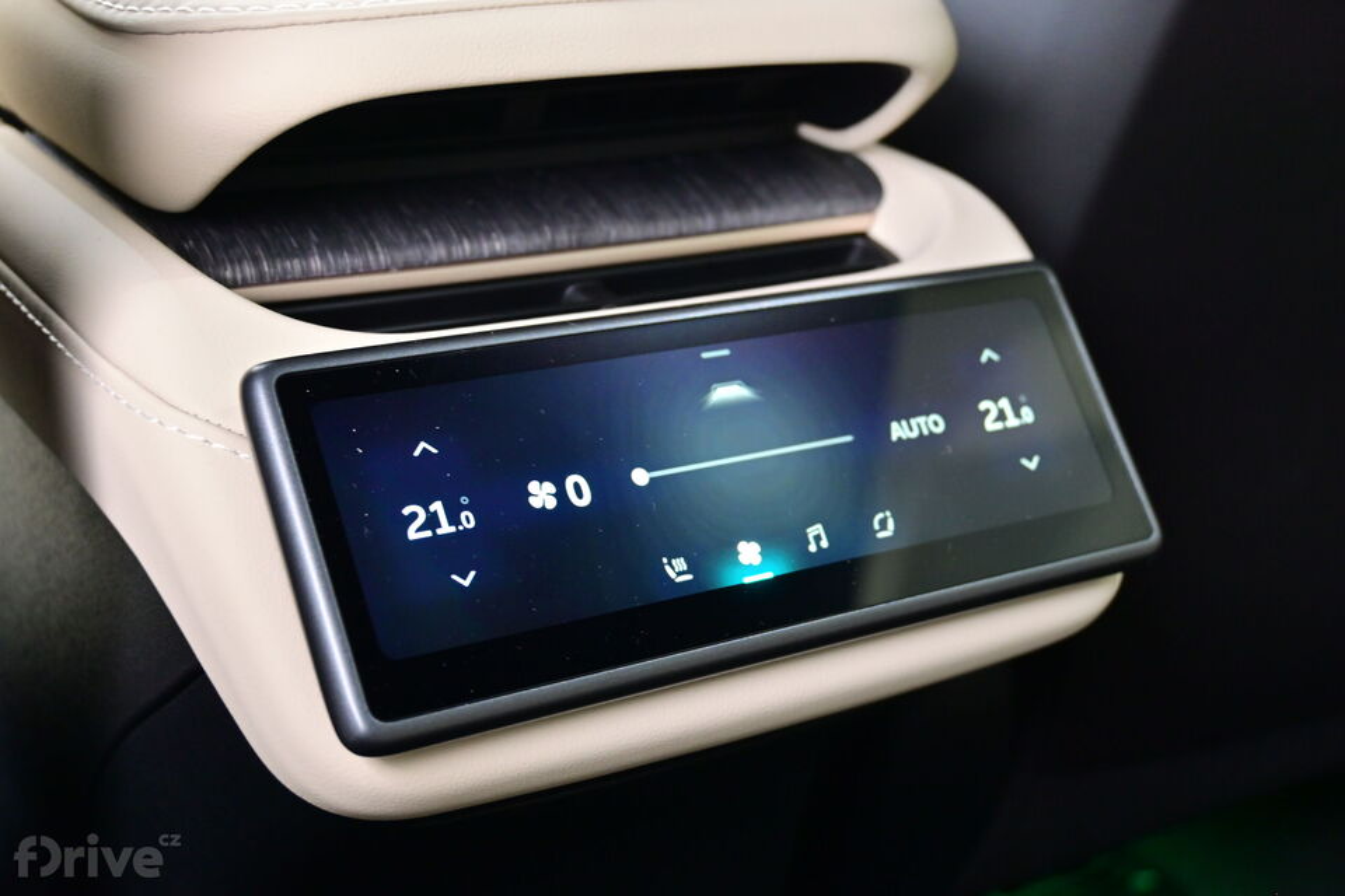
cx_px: 672
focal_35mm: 49
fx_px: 1821
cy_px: 448
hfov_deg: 40.5
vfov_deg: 27.7
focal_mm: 32.5
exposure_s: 1/4
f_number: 5
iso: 800
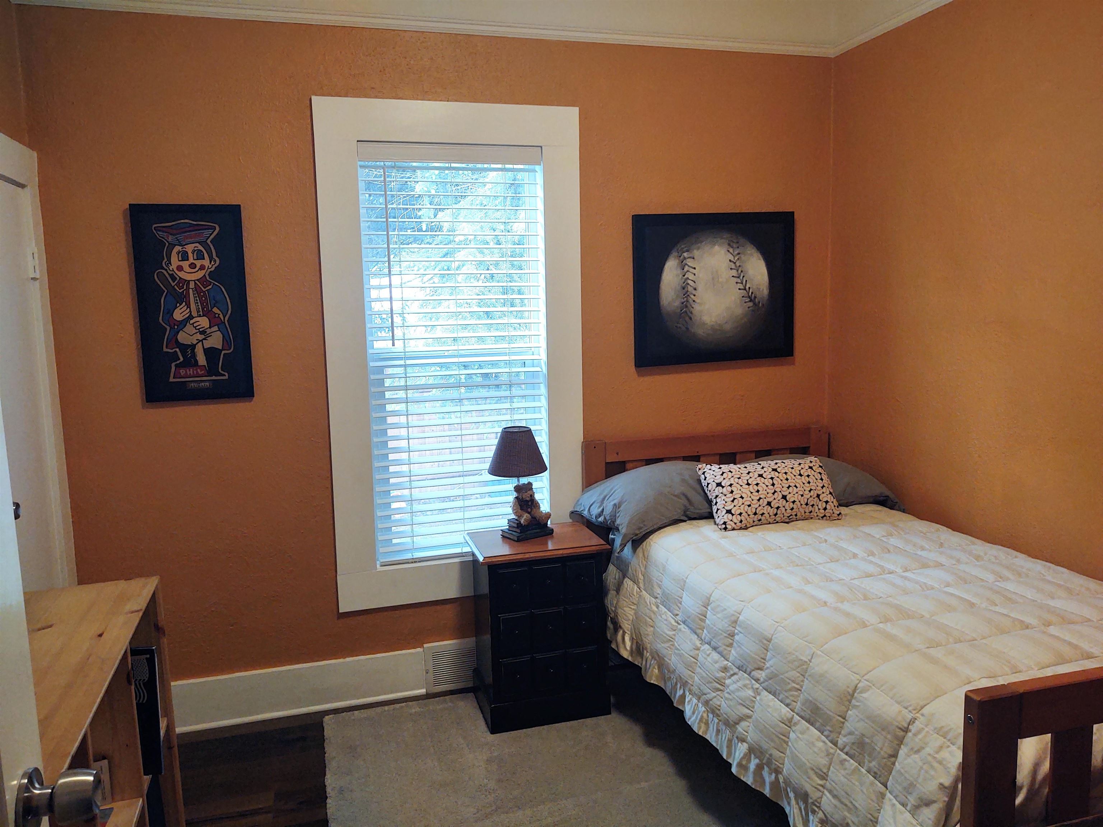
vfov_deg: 51.4
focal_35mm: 27
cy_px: 414
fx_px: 860
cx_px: 552
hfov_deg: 65.3
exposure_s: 1/120
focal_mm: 4.75
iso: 160
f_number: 1.7
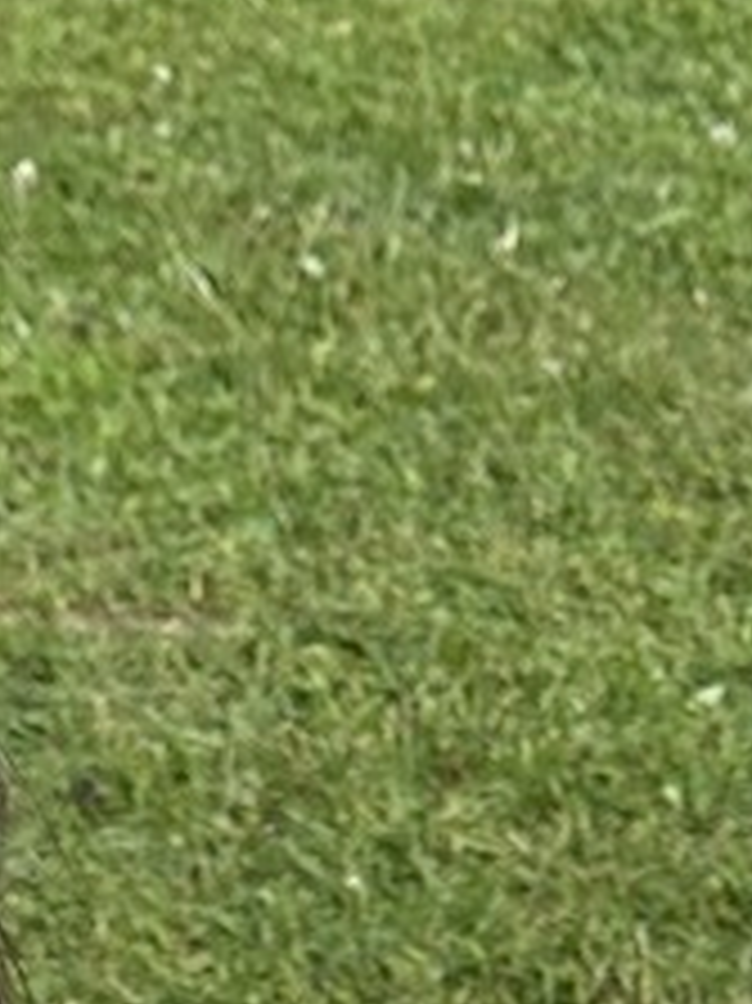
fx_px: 4987
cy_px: 2607
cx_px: 747
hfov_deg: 8.6
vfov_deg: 9.8
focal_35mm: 172
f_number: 1.78
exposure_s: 1/1119
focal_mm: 6.86
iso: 80
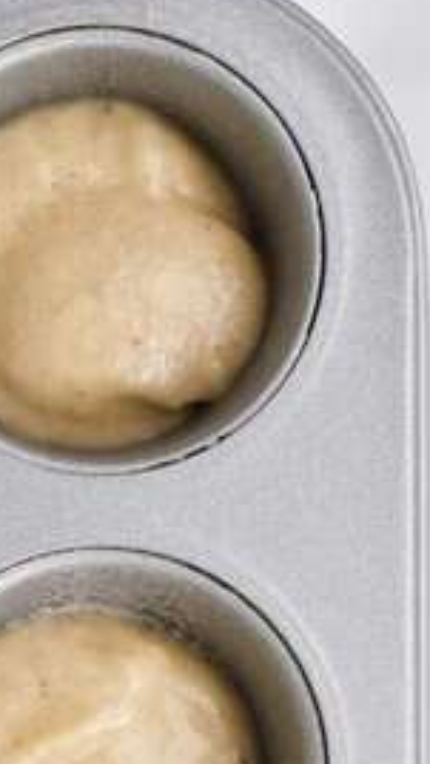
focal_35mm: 239
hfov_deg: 4.9
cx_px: -678
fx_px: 4838
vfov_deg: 8.5
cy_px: 1565
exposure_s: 1/50
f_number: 4
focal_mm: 22.7
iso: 320
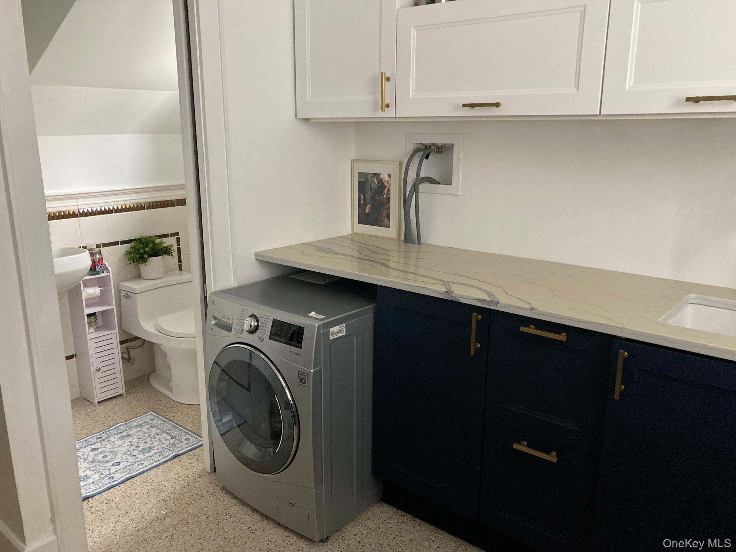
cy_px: 276
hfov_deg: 63.4
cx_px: 368
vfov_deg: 49.7
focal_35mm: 28
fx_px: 595
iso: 400
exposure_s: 1/40
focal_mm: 3.99
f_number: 1.8
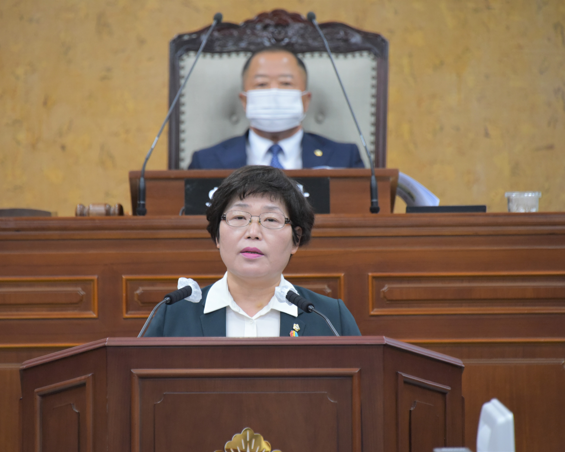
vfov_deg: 4.6
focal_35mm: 338
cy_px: 226
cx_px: 247
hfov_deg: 5.7
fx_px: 5652
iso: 3200
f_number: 5.6
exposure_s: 1/125
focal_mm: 300
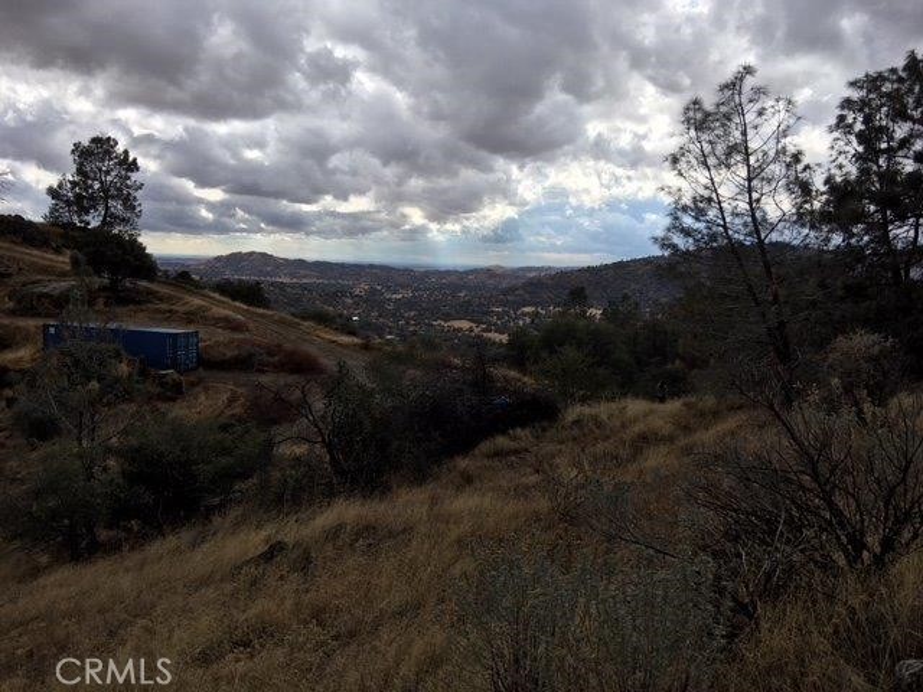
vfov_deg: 48.2
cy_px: 346
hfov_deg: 61.7
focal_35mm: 29
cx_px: 462
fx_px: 773
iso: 25
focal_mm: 4.15
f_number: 2.2
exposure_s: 1/1425
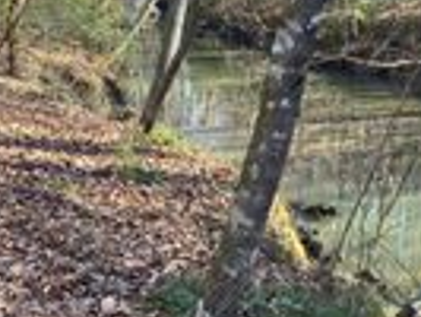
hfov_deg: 22.9
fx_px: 1023
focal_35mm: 84
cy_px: 109
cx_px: 339
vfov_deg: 17.6
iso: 32
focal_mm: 4.25
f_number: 1.8
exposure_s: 1/122
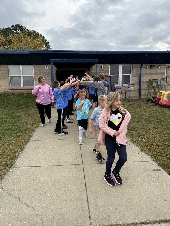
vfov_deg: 71.6
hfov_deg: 56.8
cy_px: 113
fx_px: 157
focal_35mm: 24
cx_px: 85
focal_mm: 6.76
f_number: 1.78
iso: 80
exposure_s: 1/1653
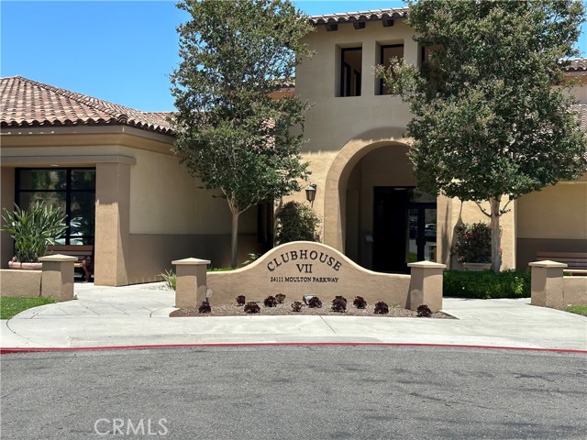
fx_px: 814
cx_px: 294
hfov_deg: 39.7
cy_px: 220
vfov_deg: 30.3
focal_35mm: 48
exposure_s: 1/3472
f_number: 1.78
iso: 64
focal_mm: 6.86
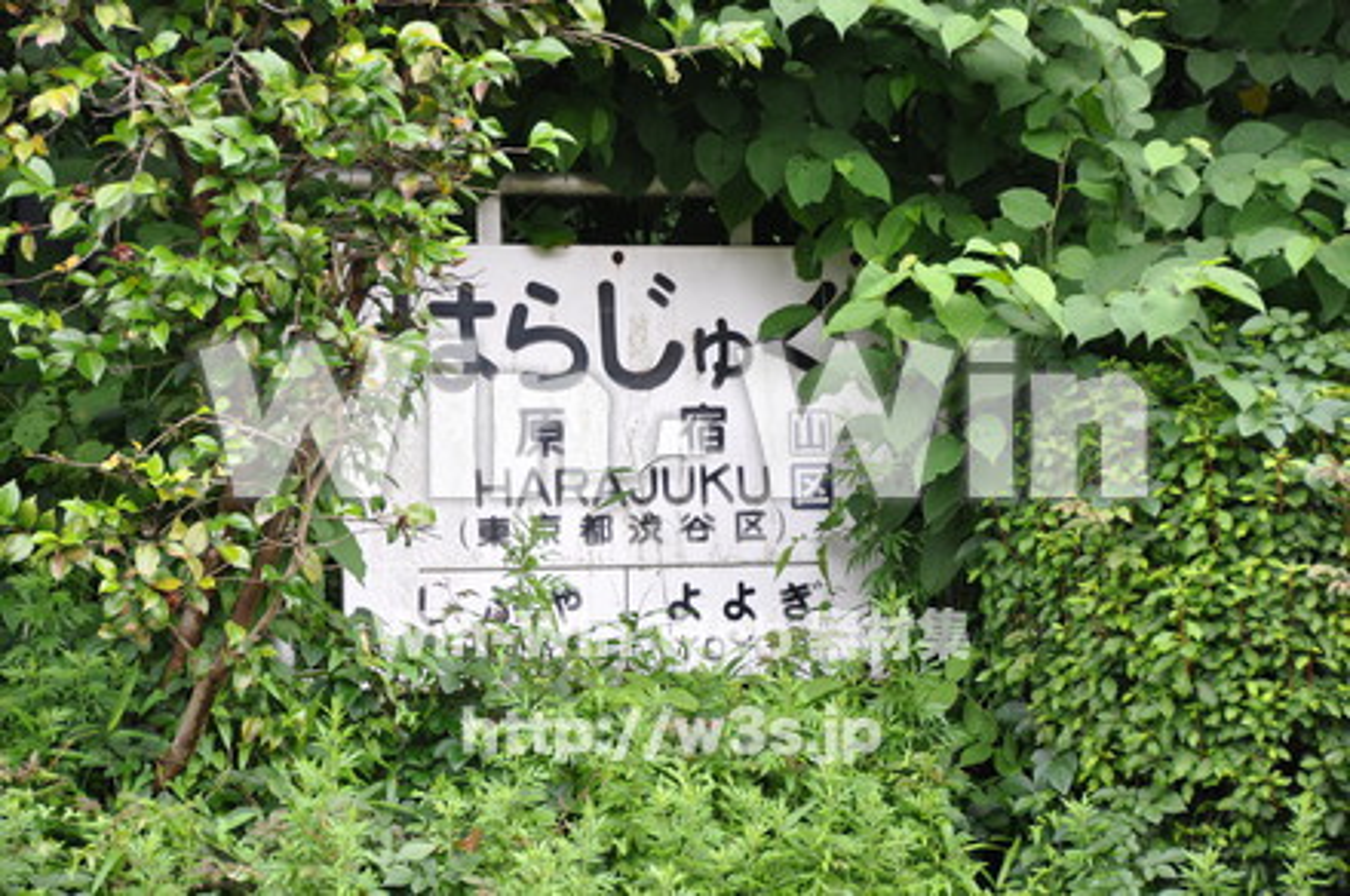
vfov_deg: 10.1
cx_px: 675
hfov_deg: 15.2
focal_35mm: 135
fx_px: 5055
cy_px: 448
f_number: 5.6
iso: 400
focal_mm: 90
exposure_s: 1/125
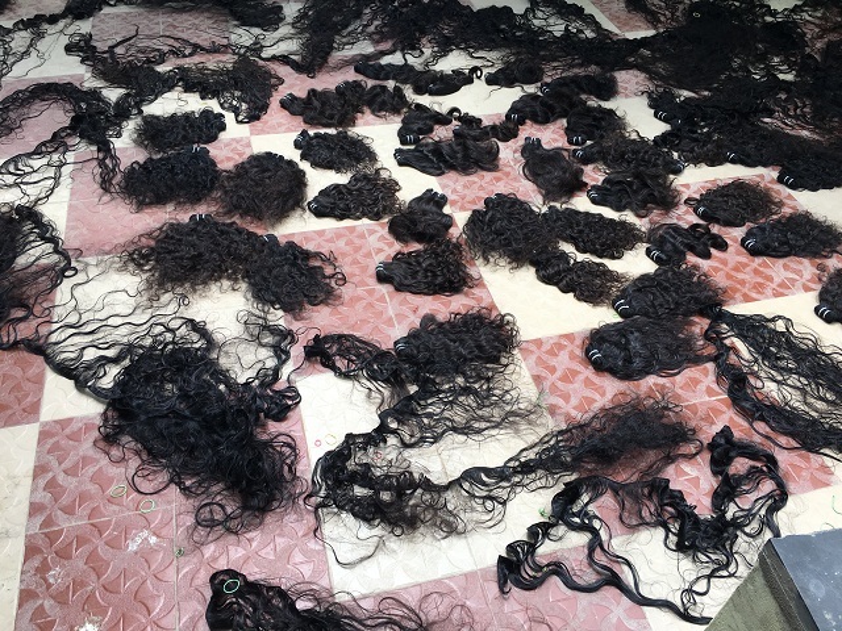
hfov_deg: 61.7
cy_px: 316
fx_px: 705
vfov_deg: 48.2
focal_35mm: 29
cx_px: 421
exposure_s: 1/359
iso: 25
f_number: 2.2
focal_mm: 4.15
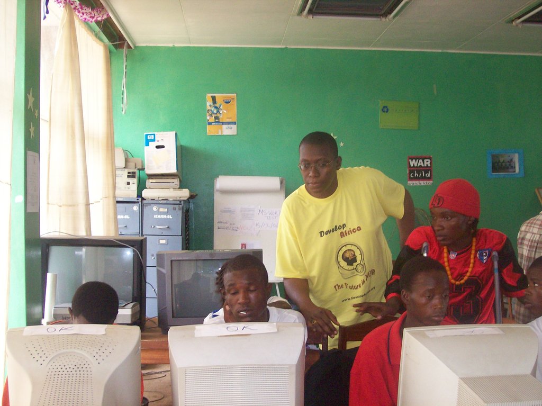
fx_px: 704
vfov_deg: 32.2
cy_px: 203
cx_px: 271
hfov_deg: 42.1
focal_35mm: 45
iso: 140
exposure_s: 1/73.1
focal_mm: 7.6
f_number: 3
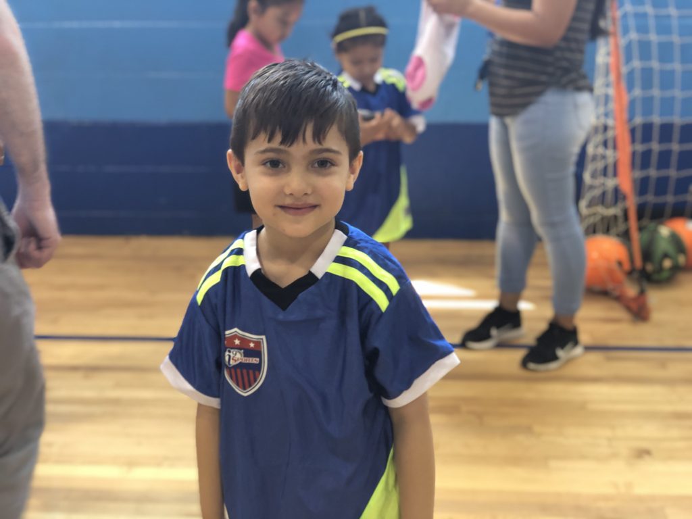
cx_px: 346
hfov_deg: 36.8
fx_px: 1040
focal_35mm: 52
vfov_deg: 28.0
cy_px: 260
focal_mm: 6
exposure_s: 1/40
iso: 100
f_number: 2.4
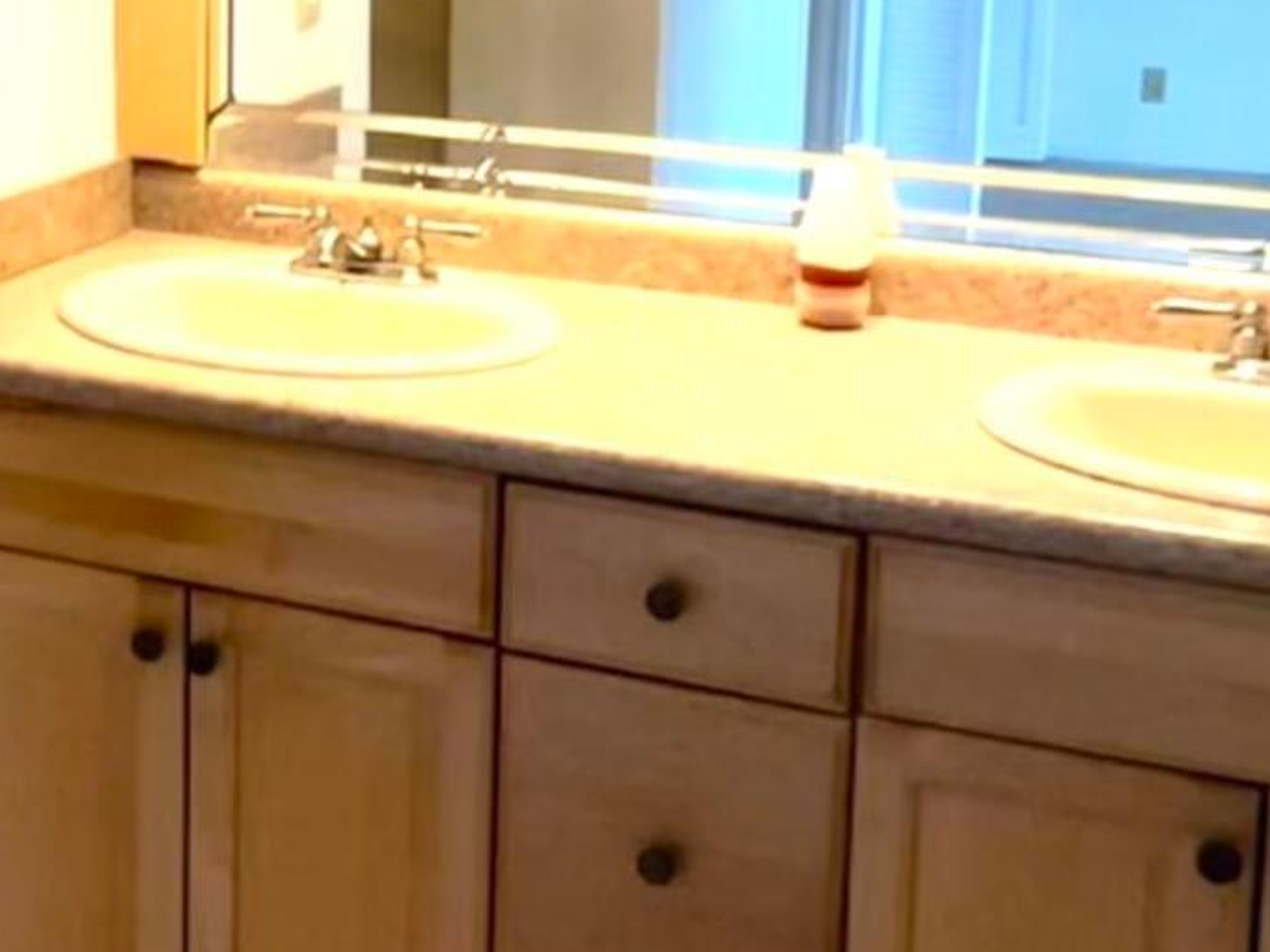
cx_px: 293
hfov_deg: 34.1
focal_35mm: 55
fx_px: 2018
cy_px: 91
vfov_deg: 25.7
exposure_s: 1/120
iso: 200
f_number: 1.8
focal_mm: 1.57
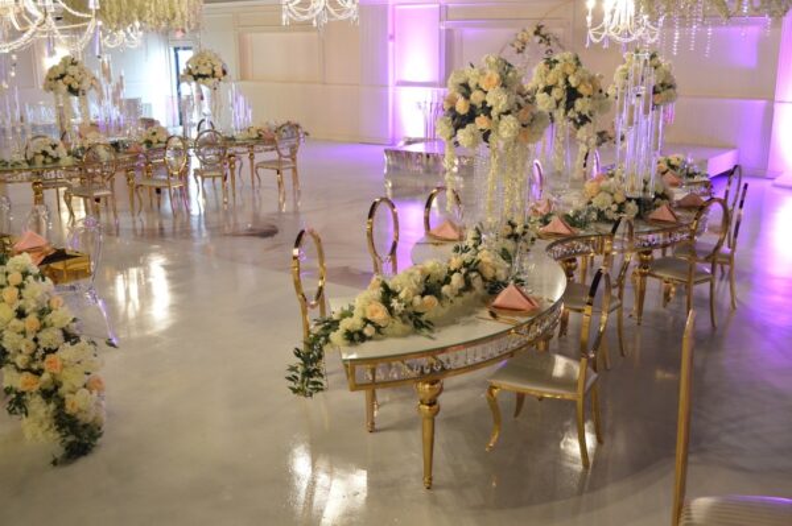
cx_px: 396
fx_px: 791
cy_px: 263
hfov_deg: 53.2
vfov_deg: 36.8
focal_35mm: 36
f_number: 4
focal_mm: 24
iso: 1000
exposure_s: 1/15
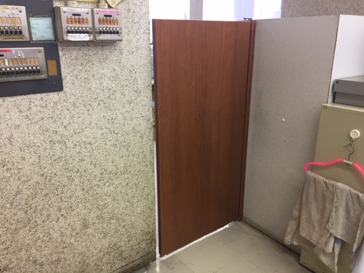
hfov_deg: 61.7
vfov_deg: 48.2
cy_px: 136
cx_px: 182
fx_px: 305
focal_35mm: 29
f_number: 2.2
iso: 64
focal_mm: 4.15
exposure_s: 1/33
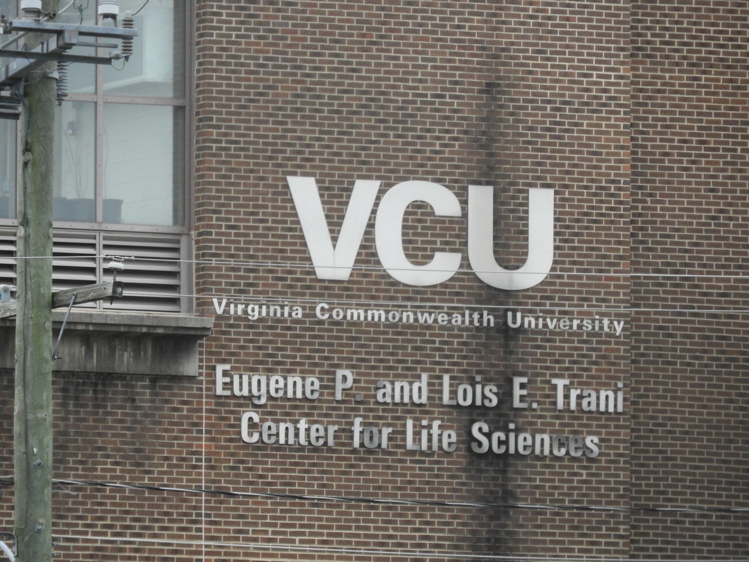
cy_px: 281
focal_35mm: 650
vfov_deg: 2.3
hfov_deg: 3.1
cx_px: 374
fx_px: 14064
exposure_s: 1/160
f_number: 5.6
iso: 400
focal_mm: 116.5
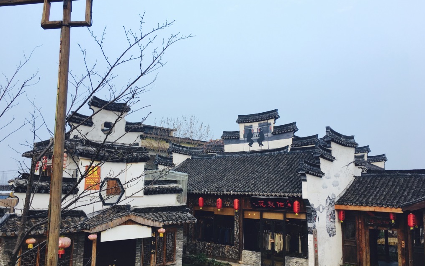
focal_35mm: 31
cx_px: 214
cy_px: 141
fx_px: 359
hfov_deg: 61.2
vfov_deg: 40.6
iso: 25
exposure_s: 1/100
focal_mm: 4.15
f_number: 2.2
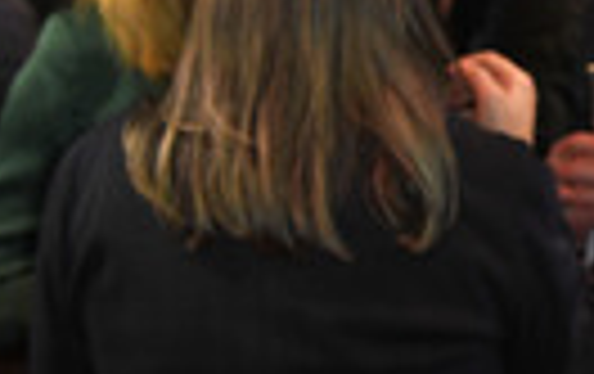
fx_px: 2708
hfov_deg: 11.9
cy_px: 185
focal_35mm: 167
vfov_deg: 7.9
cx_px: 907
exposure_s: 1/60
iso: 2000
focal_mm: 48
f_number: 5
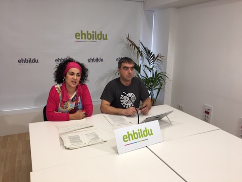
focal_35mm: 29
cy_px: 91
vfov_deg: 48.2
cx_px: 121
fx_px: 203
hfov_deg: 61.7
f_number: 2.2
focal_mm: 4.15
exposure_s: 1/50
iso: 32
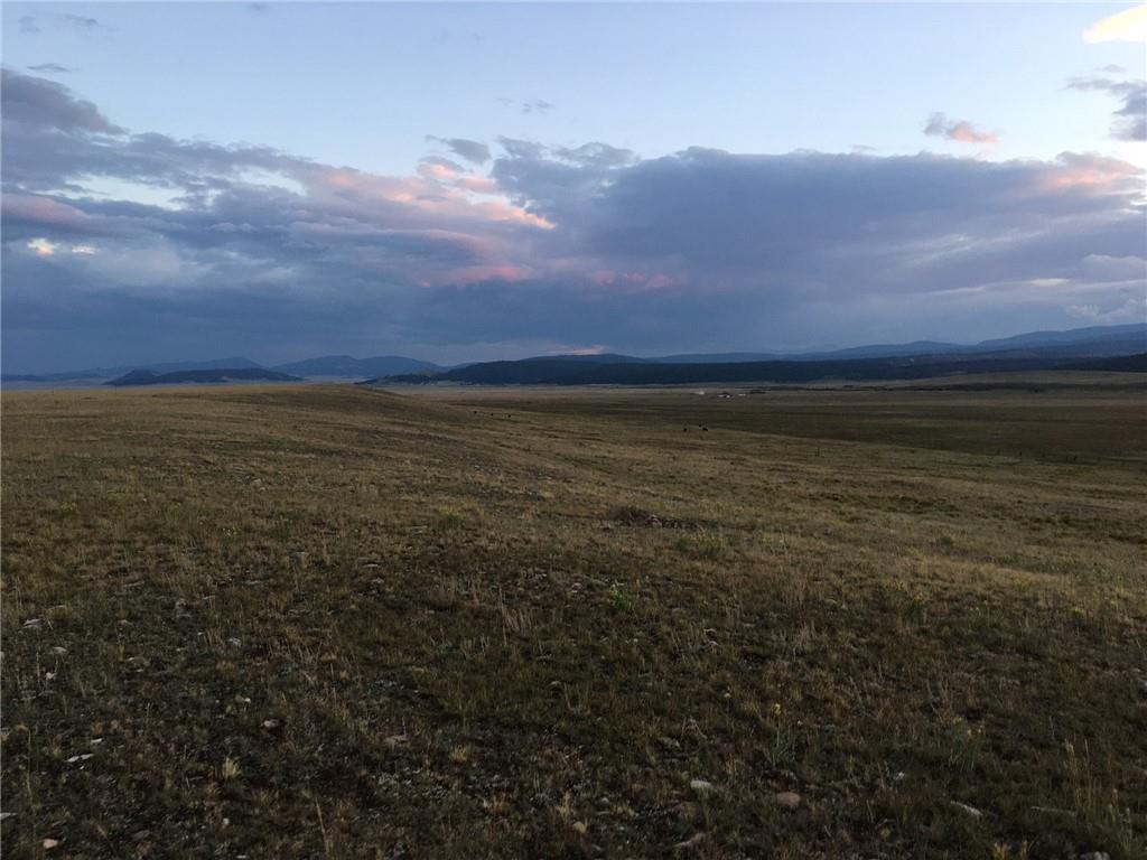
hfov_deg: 61.7
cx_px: 574
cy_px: 430
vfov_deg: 48.2
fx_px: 961
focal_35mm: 29
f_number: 2.2
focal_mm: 4.15
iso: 32
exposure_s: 1/60
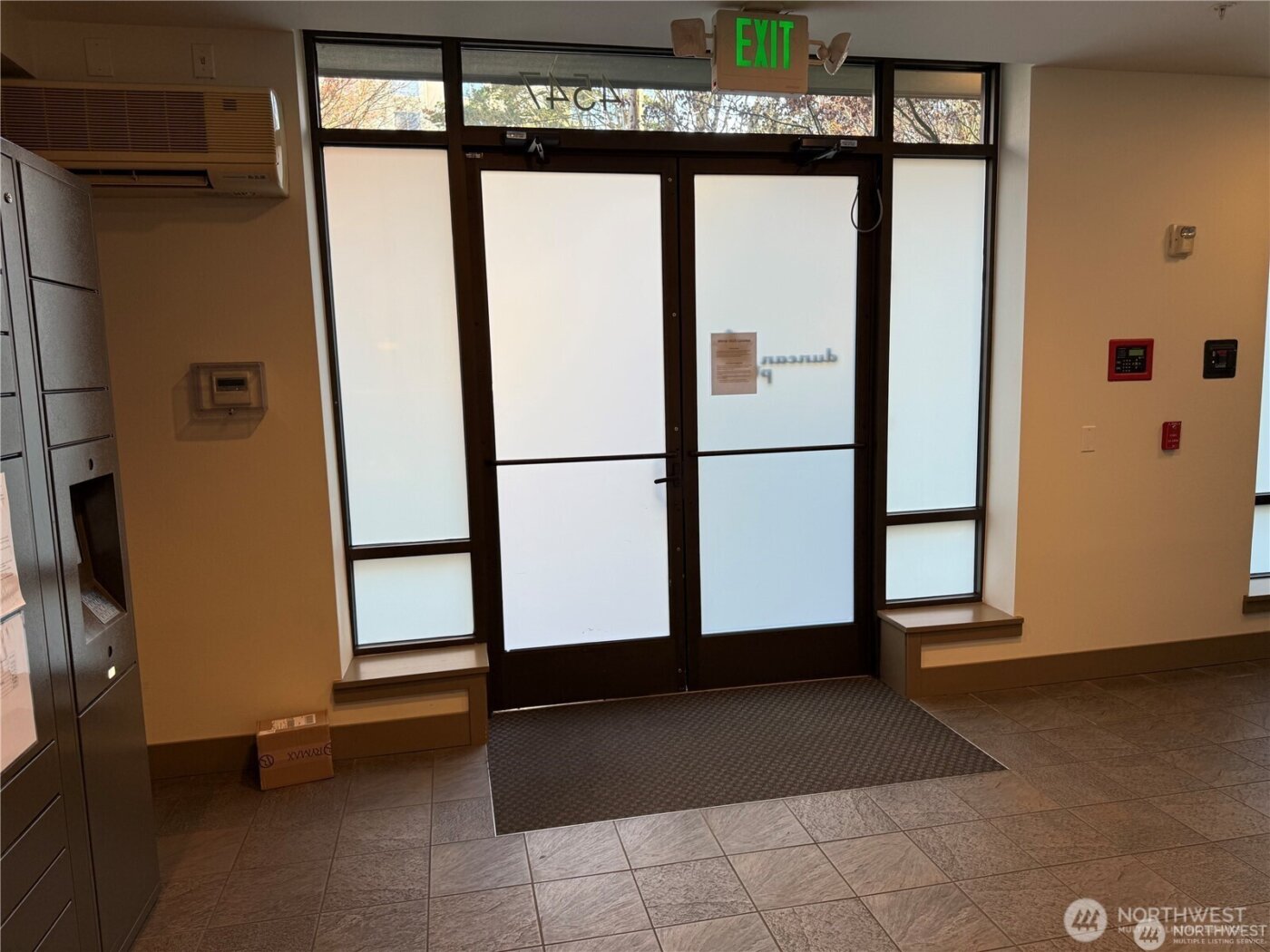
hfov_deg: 71.6
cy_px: 476
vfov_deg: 56.8
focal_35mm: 24
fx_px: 881
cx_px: 635
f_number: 1.78
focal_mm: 6.76
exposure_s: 1/117
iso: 80
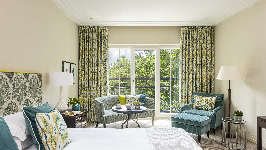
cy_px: 81
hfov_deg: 74.0
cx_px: 129
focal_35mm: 25
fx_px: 176
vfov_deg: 45.9
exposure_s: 1/15
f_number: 16
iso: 80
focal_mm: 23
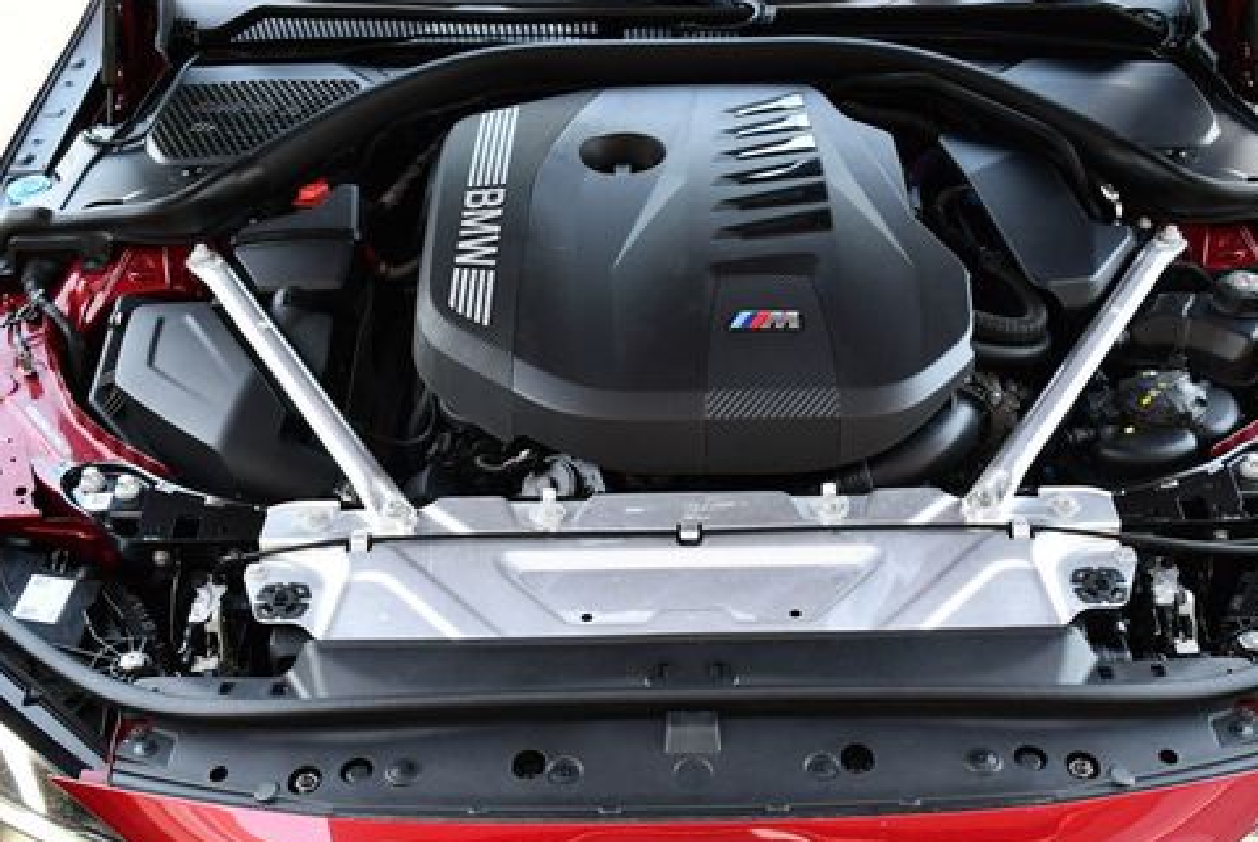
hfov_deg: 41.1
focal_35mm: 48
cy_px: 556
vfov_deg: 28.0
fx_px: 1679
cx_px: 668
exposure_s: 1/250
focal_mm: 18
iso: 400
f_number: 3.5
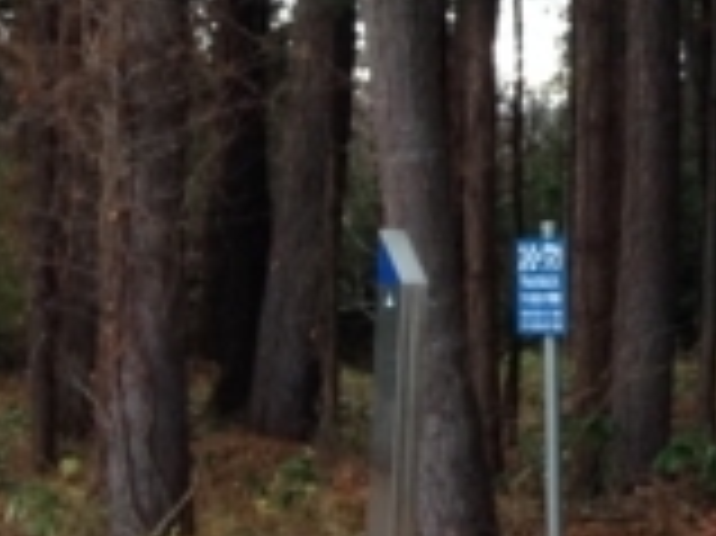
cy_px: -5
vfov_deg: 8.9
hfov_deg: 10.6
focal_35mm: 166
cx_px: 1558
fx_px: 3431
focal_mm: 4.12
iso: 80
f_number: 2.4
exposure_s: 1/120
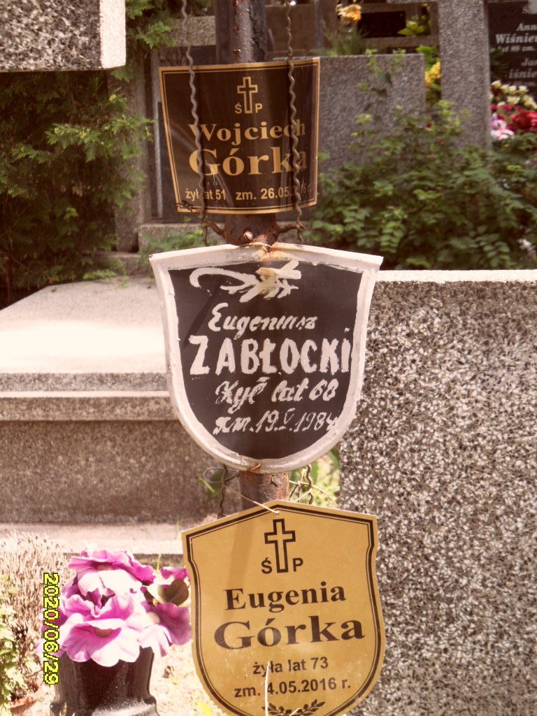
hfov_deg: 12.3
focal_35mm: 120
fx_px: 2482
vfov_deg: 16.4
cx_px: 268
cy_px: 358
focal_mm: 20
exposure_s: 1/125
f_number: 4.4
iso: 100
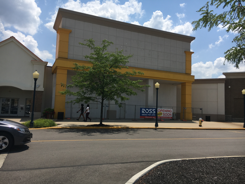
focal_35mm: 29
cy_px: 92
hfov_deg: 61.7
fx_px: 205
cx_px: 122
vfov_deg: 48.2
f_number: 2.2
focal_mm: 4.15
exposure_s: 1/3077
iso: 25
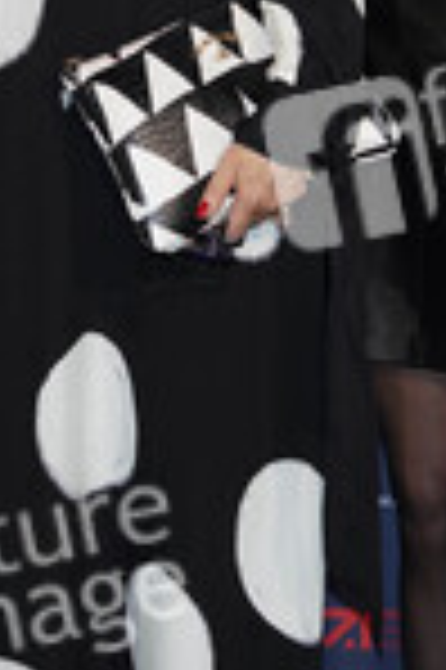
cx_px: 86
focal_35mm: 188
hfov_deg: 7.3
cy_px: -81
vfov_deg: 10.8
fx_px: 3502
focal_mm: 70
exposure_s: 1/200
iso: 400
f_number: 5
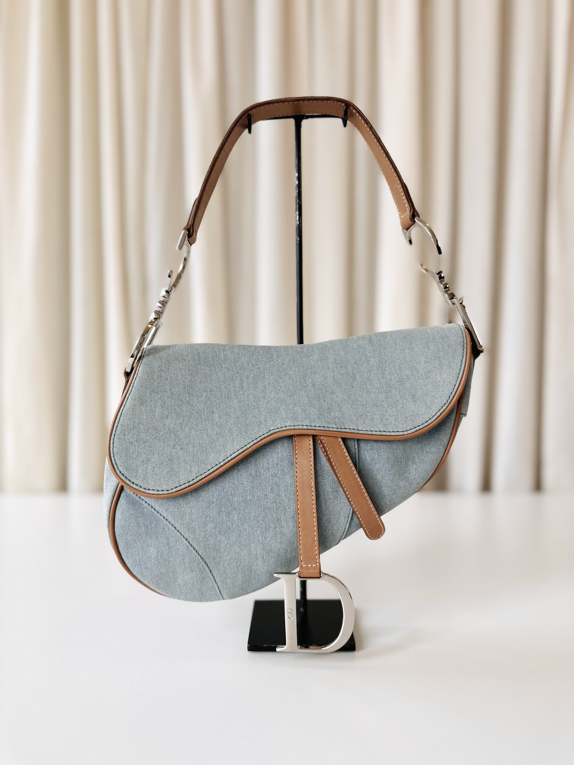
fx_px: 531
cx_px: 287
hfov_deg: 56.8
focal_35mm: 24
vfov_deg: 71.6
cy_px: 382
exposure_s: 1/100
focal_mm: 6.86
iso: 64
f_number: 1.78
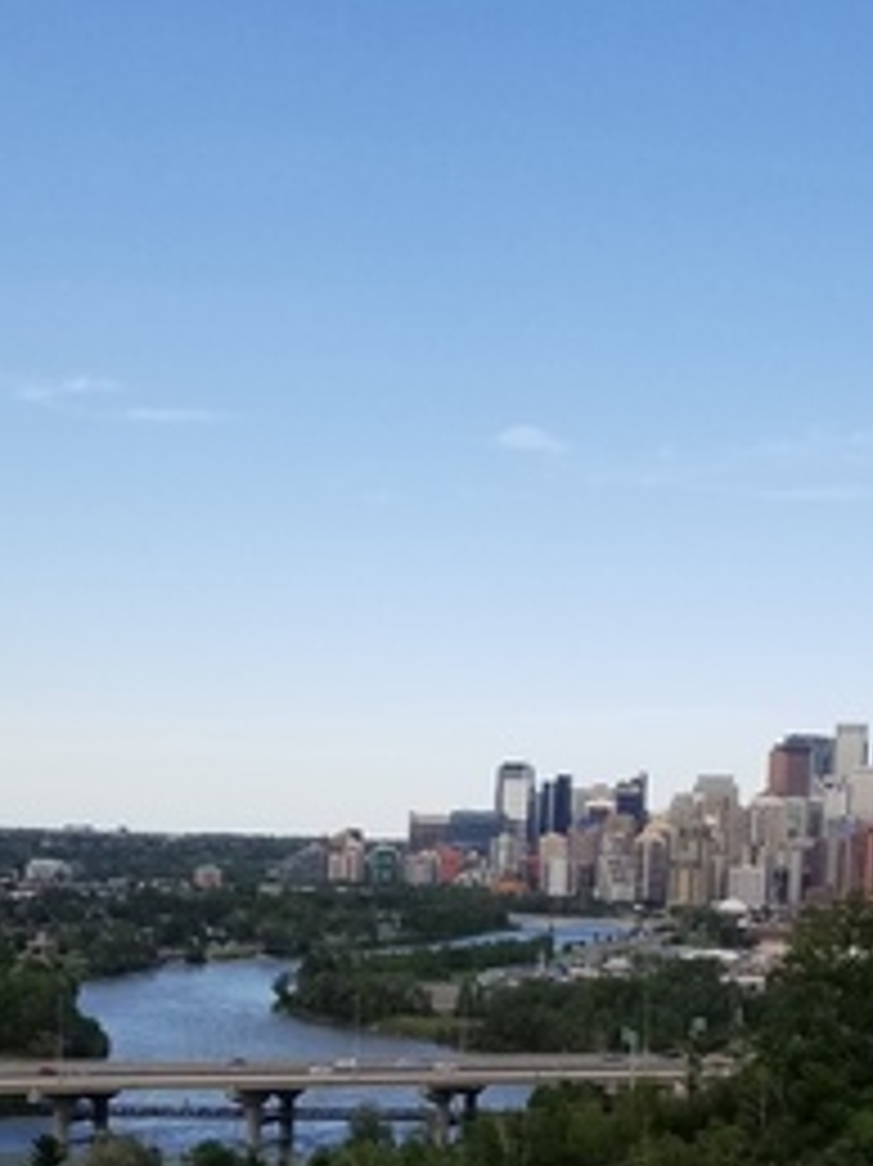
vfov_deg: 24.4
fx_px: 2591
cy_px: 1125
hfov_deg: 19.1
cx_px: 315
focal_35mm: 77
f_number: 1.7
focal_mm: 4.25
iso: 50
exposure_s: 1/1924
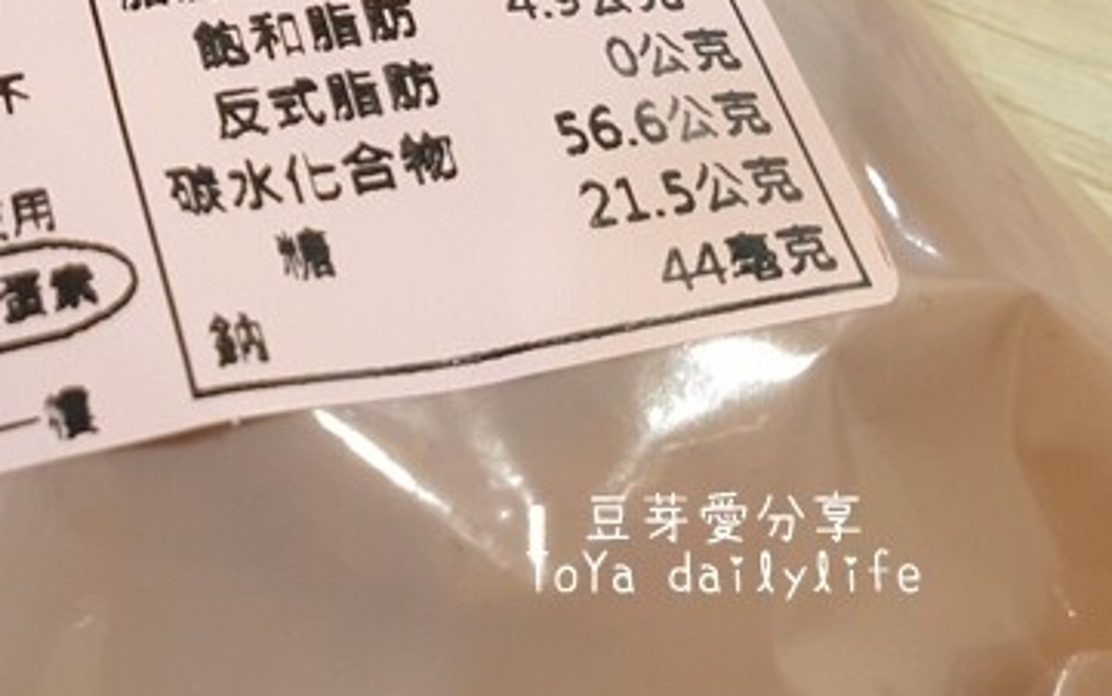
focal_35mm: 61
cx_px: 9
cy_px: -71
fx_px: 1850
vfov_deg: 20.3
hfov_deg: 31.1
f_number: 2.4
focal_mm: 4.3
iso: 320
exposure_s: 1/40
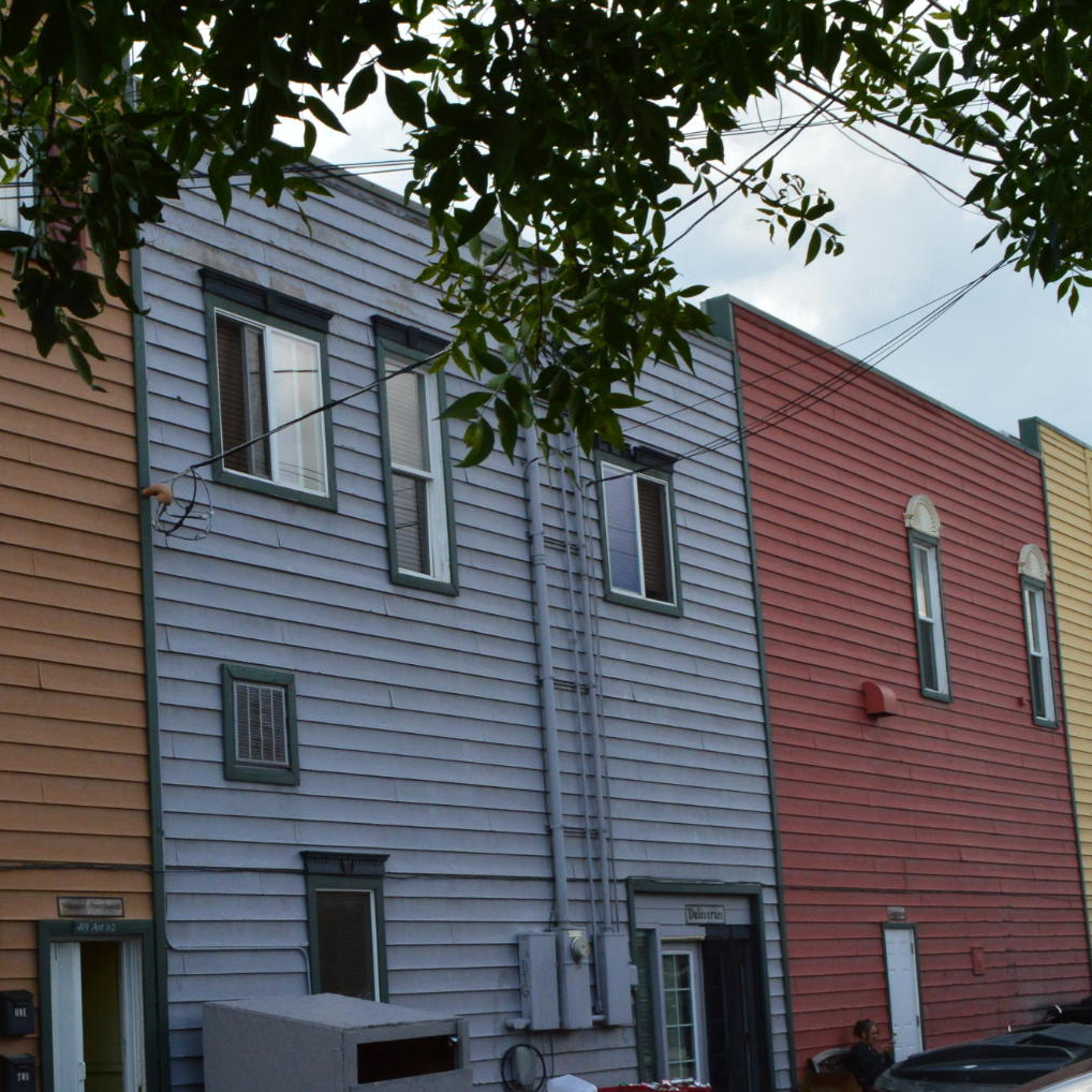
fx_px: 1856
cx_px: 124
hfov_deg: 31.4
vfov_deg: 32.7
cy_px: 658
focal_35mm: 52
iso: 400
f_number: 10
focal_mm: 18
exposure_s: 1/250
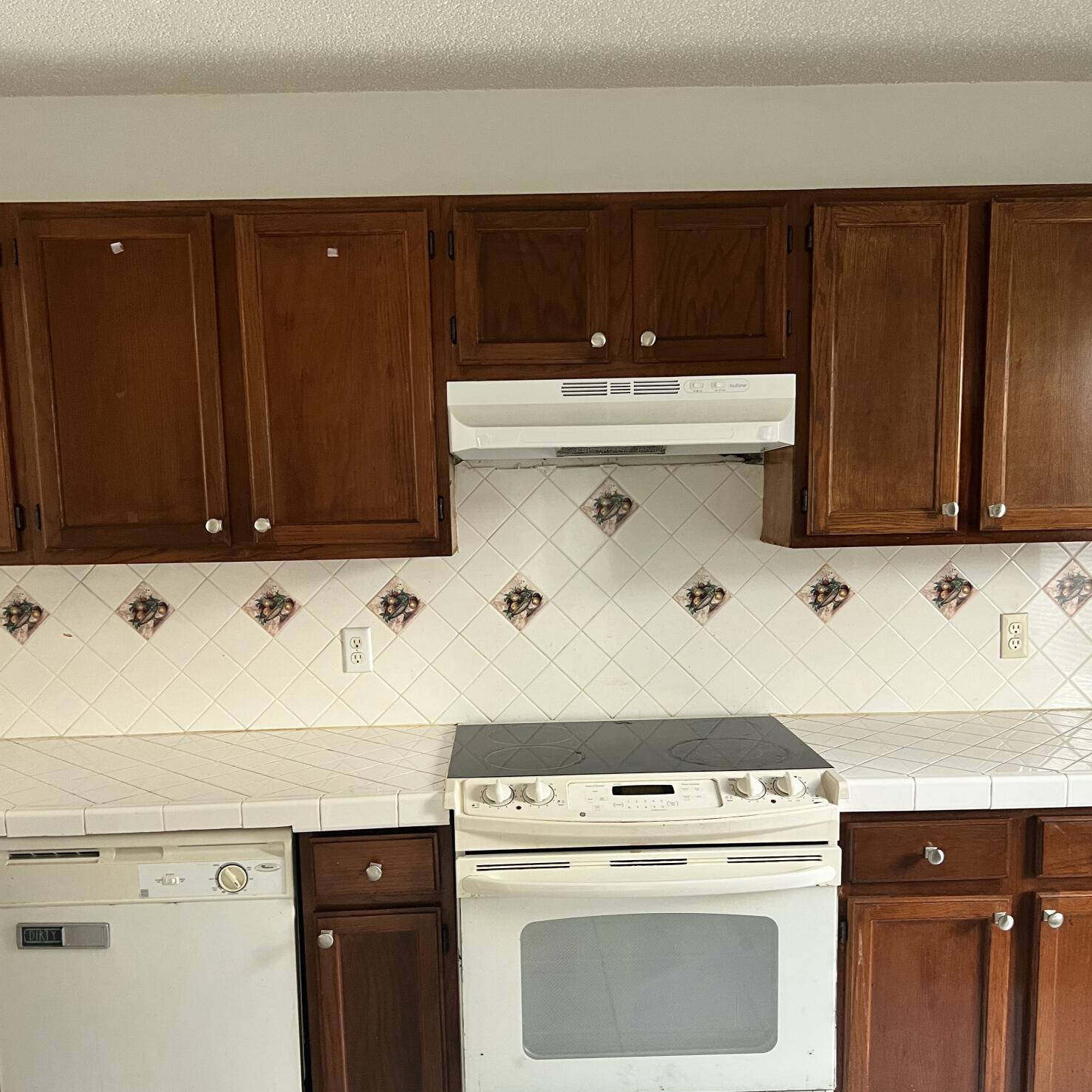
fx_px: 1106
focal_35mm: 31
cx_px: 542
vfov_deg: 52.3
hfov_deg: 52.5
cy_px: 634
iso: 160
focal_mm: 5.7
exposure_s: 1/60
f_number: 1.5
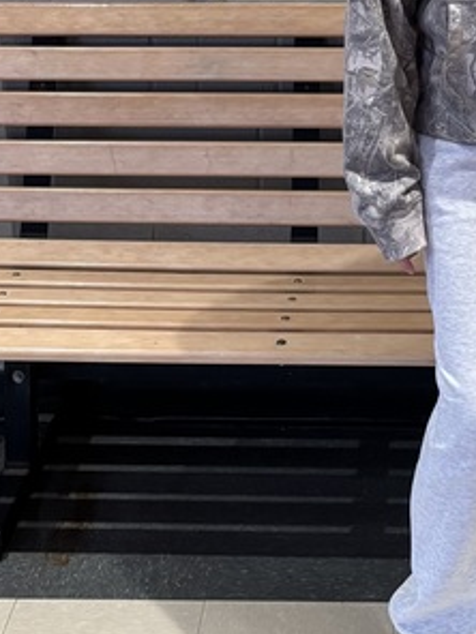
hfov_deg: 16.3
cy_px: -317
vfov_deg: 19.1
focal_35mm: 90
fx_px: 1650
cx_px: 377
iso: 200
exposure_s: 1/60
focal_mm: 5.96
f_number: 1.6
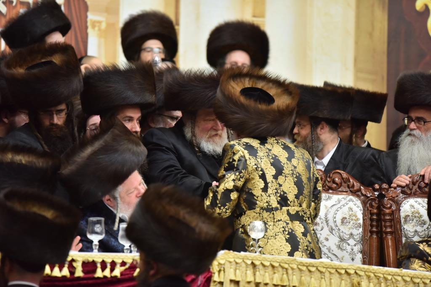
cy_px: 144
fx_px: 2395
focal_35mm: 200
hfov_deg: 10.3
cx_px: 216
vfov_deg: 6.9
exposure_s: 1/400
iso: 1250
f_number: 2.8
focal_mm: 200
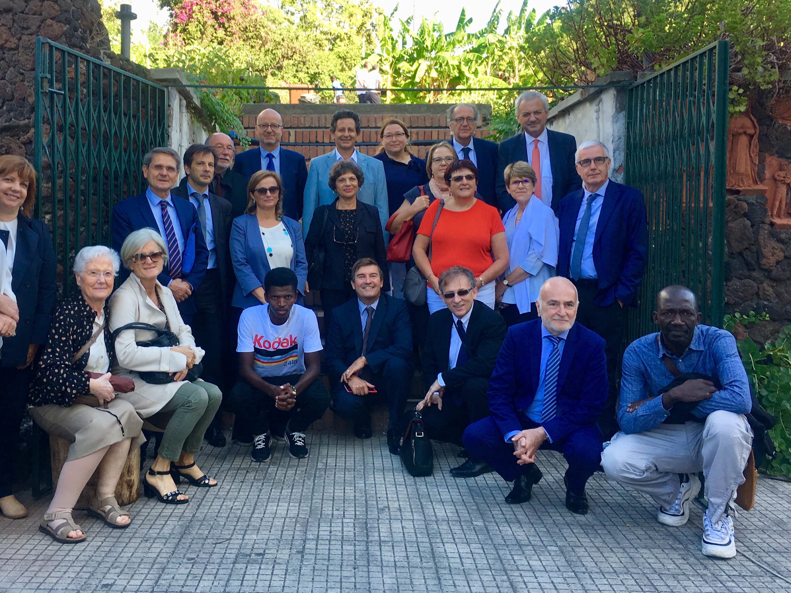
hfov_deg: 51.0
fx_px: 823
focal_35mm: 36
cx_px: 317
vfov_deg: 39.6
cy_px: 259
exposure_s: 1/203
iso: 25
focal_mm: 4.15
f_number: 2.2
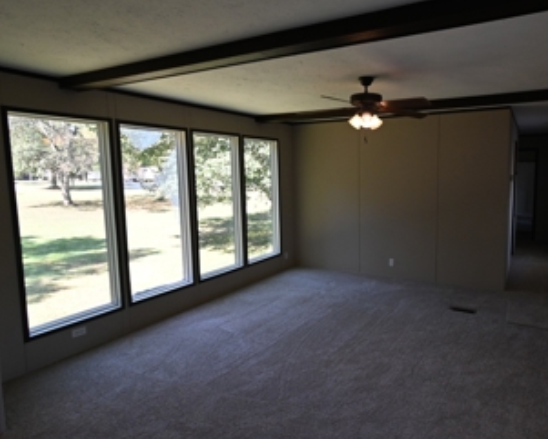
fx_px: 341
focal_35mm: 21
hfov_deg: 75.9
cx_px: 351
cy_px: 209
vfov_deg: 65.5
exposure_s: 1/160
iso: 400
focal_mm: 10
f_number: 4.5
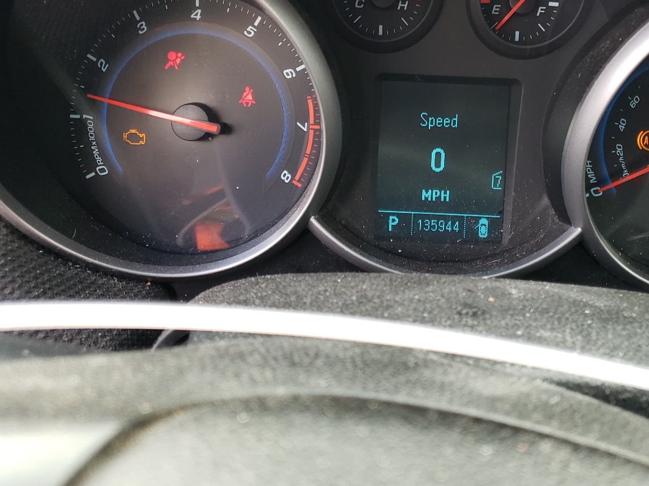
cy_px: 158
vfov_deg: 39.1
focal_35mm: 36
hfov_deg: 50.8
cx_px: 406
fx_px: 675
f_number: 1.5
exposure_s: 1/120
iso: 73
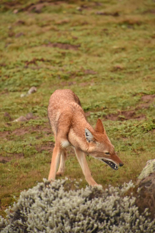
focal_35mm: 450
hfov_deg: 3.1
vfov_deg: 4.6
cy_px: 116
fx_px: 2905
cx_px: 78
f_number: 6.3
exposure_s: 1/3200
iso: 3200
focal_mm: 300
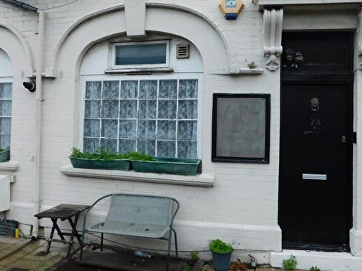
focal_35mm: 33
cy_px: 110
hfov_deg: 55.4
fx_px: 345
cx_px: 182
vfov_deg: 42.8
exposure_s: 1/40
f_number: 3
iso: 125
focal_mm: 4
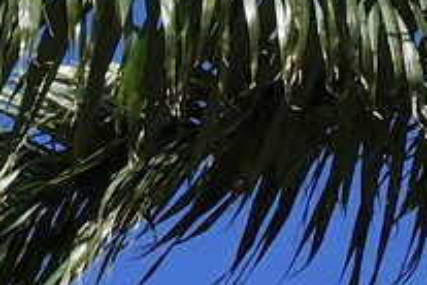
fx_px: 2657
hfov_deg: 7.5
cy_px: 942
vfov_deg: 5.6
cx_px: -1064
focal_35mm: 224
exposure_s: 1/200
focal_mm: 29
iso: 200
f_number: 14
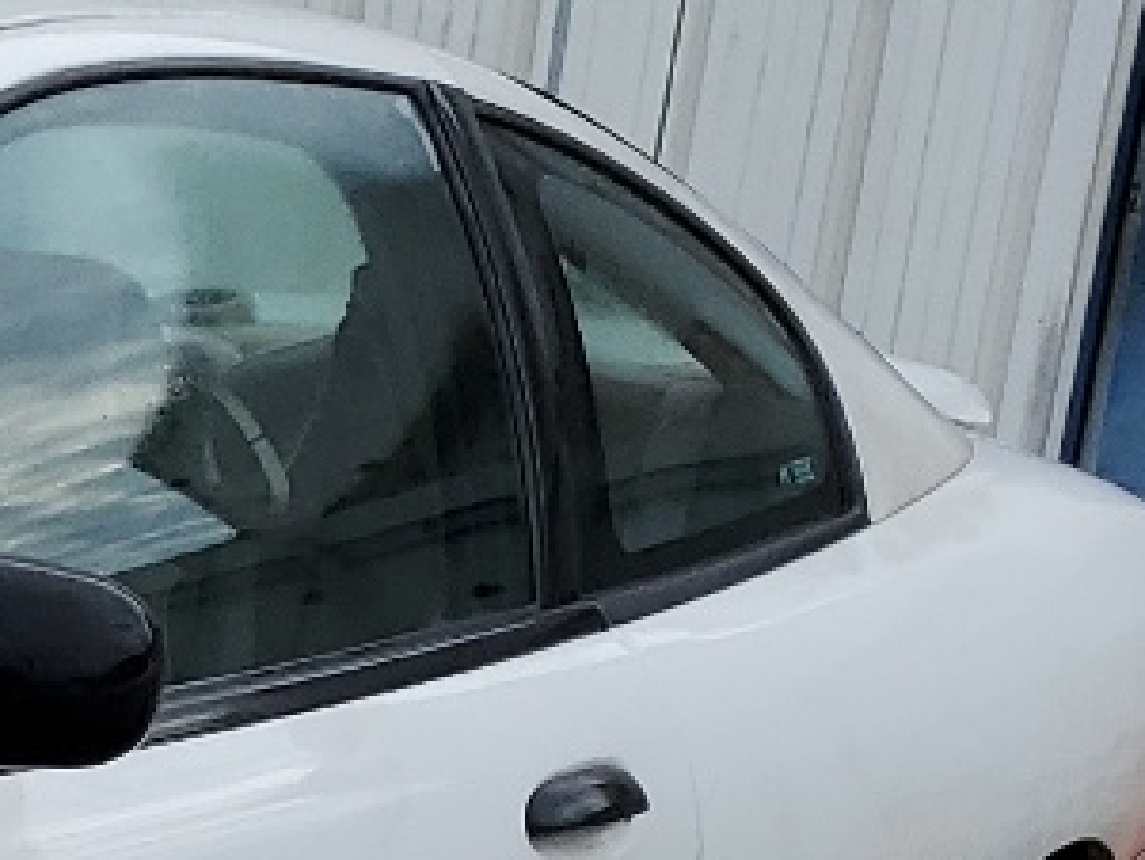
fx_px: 4566
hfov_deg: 11.9
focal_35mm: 138
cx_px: -1472
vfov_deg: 10.2
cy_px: 1469
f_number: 1.5
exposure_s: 1/2500
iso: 50
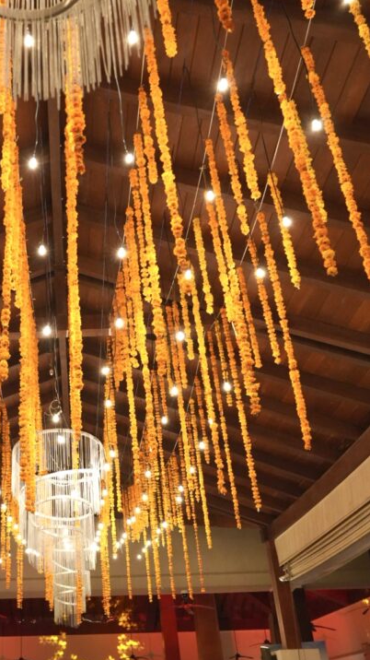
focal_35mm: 36
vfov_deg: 55.1
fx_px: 629
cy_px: 383
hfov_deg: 31.6
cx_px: 56
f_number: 4
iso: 8000
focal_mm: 24
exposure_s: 1/160
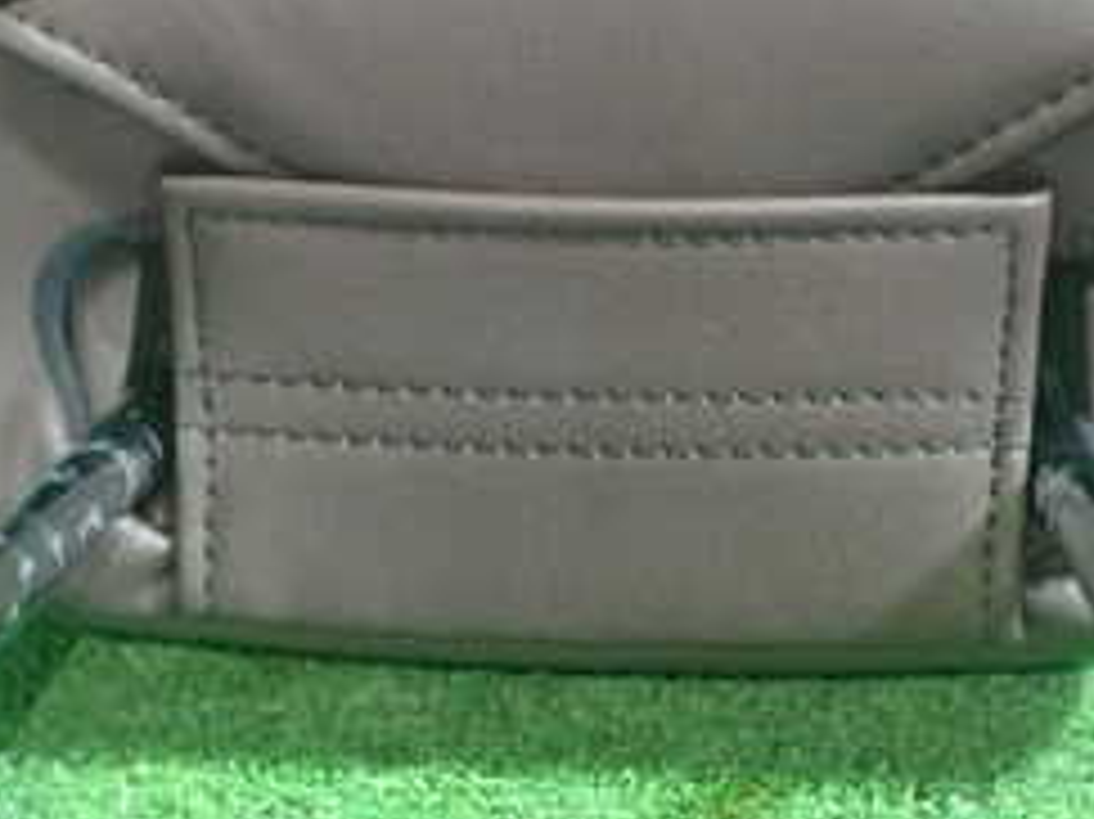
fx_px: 2495
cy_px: 356
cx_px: 576
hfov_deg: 24.7
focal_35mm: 79
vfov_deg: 18.6
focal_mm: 5.79
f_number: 2.4
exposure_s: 1/30
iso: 800
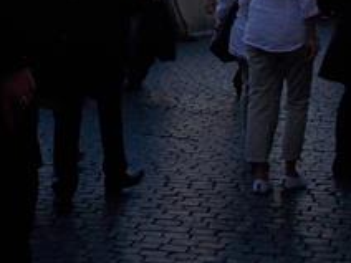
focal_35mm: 140
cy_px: -76
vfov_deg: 10.4
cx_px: -40
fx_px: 1420
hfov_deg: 13.8
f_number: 3.3
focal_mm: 4.1
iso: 80
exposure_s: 1/800
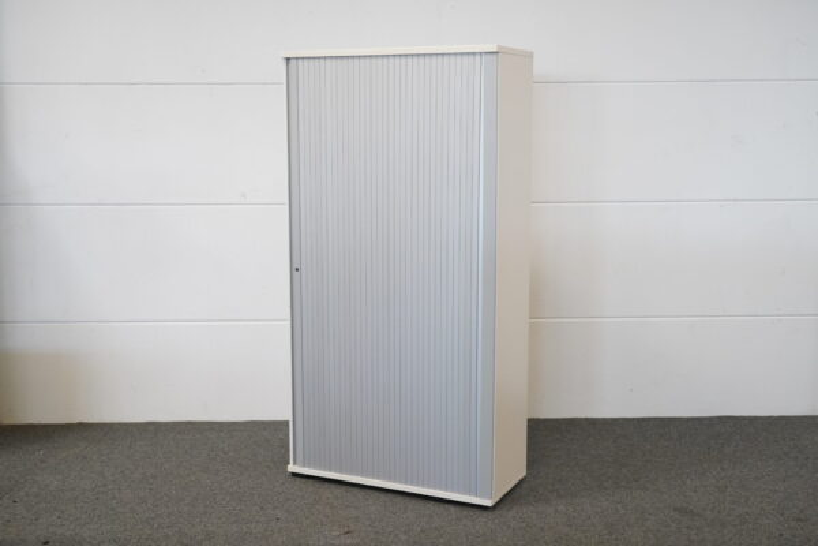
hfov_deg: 46.4
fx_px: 954
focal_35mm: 42
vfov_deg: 31.9
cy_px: 273
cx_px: 409
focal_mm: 42
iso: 5000
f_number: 6.3
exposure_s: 1/160
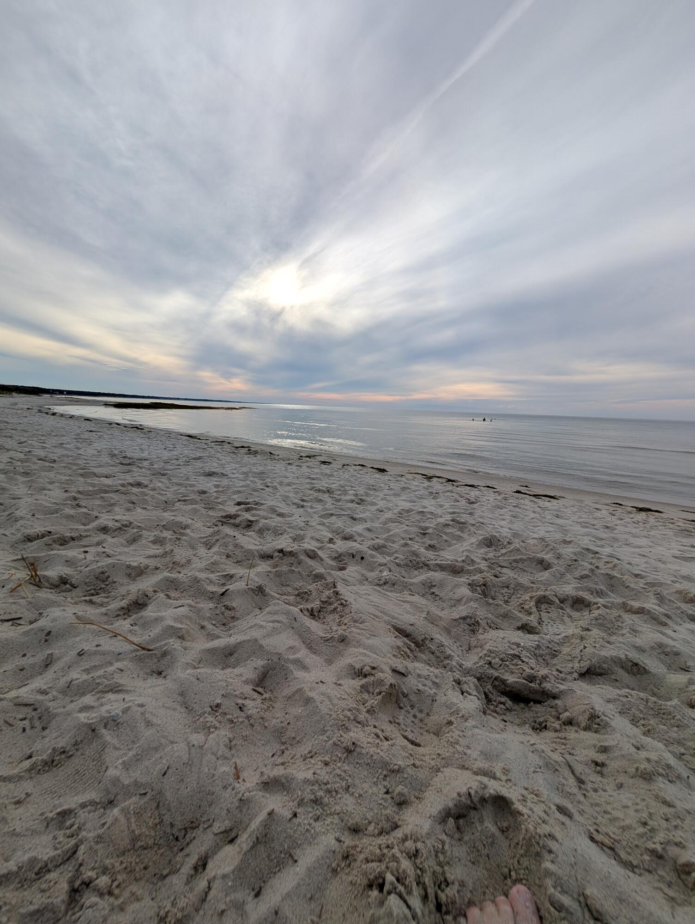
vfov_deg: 110.5
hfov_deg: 94.6
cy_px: 462
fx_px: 321
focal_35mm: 12
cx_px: 348
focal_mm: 2.02
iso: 55
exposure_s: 1/3906
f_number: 1.7
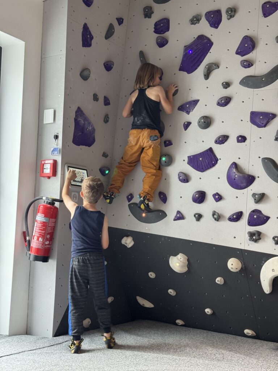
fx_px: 514
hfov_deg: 30.3
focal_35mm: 48
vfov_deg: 39.7
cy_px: 186
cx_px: 139
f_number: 1.78
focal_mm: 6.76
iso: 125
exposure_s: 1/50
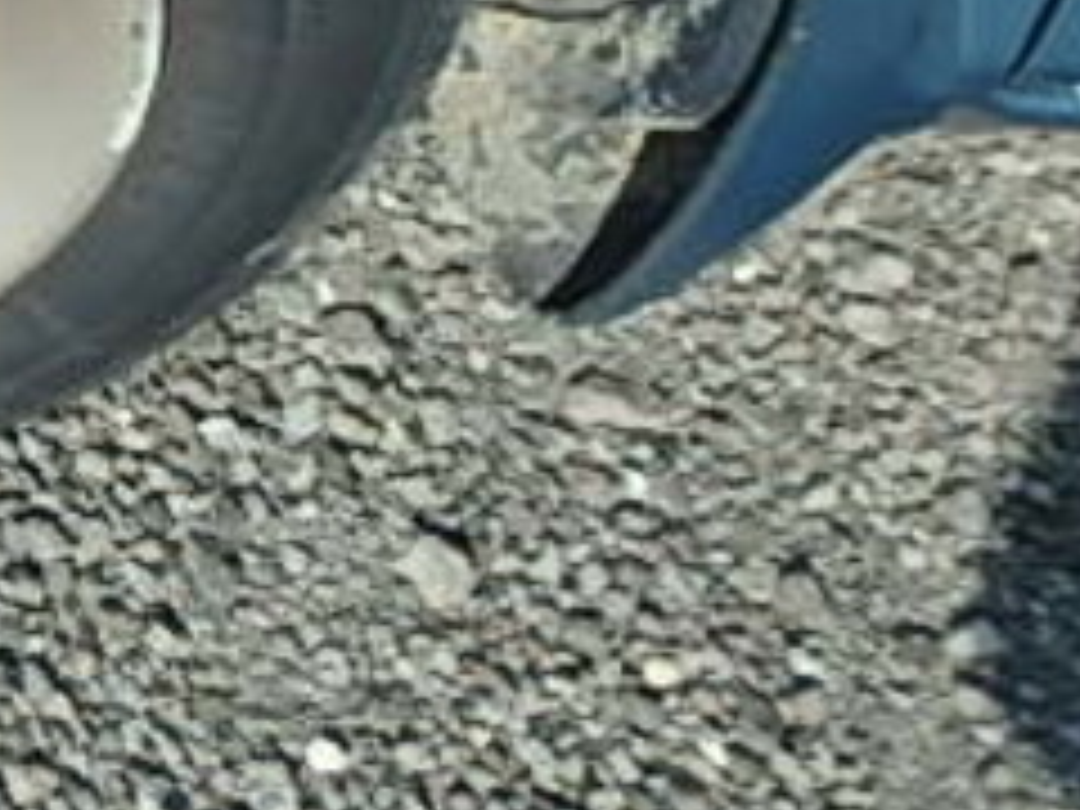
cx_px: -526
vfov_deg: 19.9
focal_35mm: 70
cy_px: -135
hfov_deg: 22.8
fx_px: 2184
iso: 125
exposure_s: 1/1000
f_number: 3.5
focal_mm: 3.7
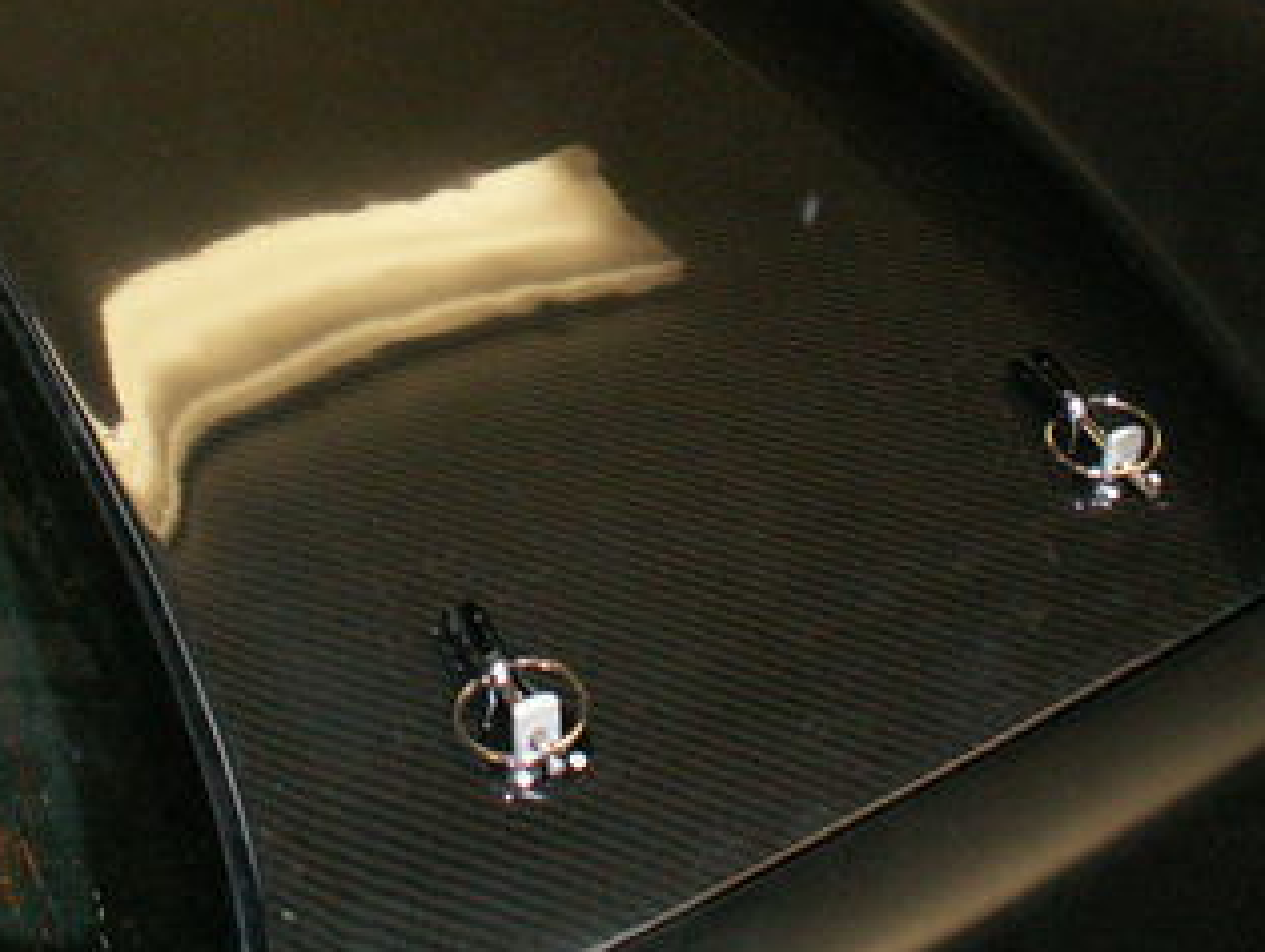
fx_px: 2598
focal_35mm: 71
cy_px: 92
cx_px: 534
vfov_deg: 20.3
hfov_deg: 27.3
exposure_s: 1/40
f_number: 2.8
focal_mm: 5.86
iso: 160
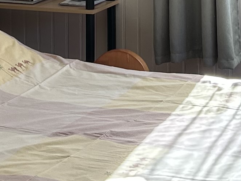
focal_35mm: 159
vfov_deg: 9.0
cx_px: 122
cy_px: -133
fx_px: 1107
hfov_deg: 12.4
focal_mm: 5.7
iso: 40
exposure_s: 1/272
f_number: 1.5
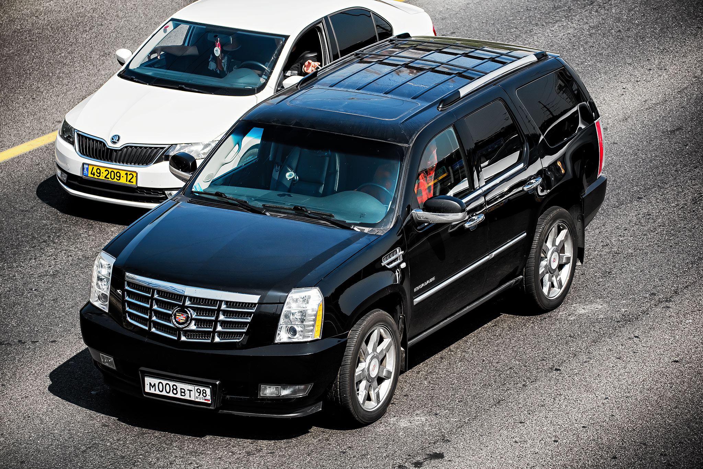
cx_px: 352
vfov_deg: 7.4
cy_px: 234
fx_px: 3614
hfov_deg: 11.1
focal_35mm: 185
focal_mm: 185
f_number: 5.3
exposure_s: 1/2500
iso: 400
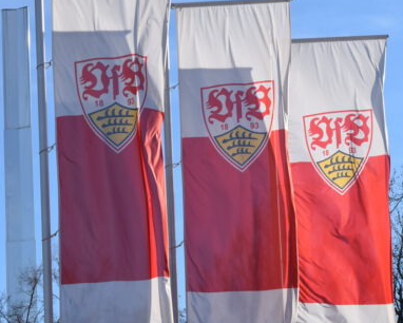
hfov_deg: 13.6
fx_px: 1693
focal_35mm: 142
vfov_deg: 10.9
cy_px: 190
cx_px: 231
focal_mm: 55
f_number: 10
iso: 200
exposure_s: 1/400
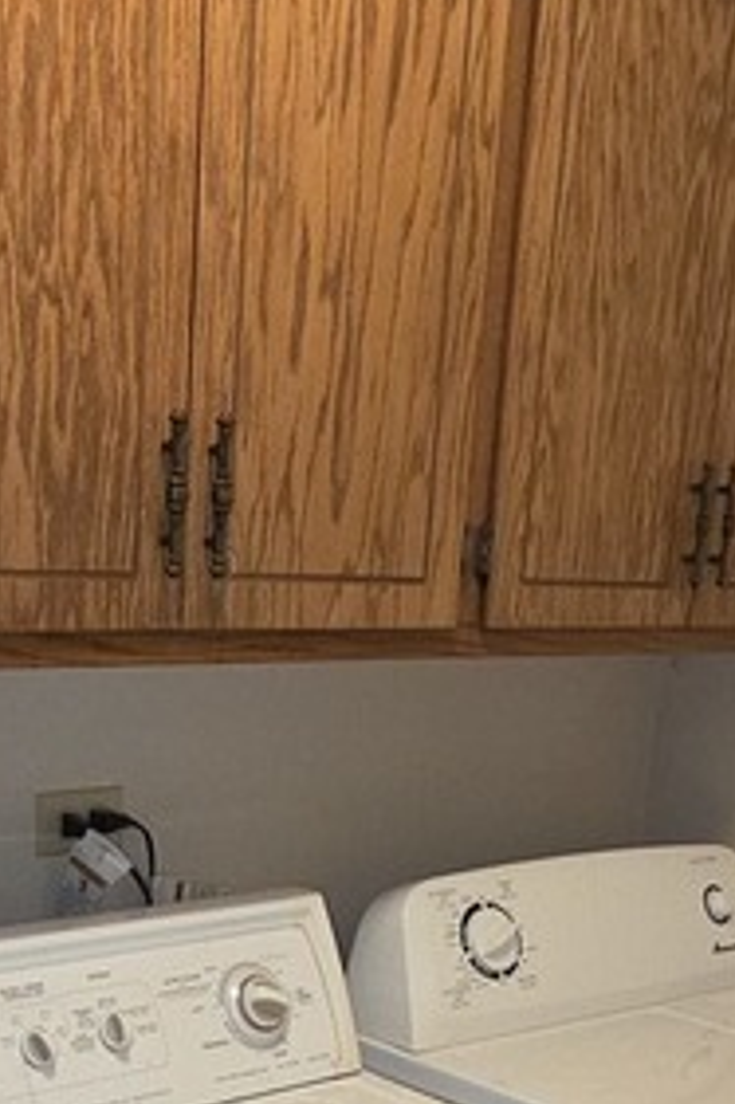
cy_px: 1033
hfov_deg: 25.8
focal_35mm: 52
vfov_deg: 35.5
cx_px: 224
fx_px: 1594
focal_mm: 2.2
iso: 125
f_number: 1.9
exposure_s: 1/60
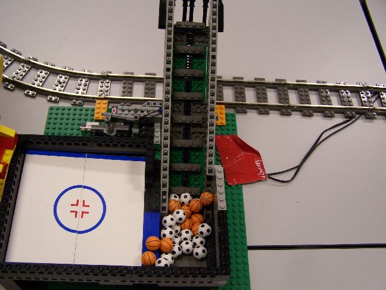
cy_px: 145
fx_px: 424
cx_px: 193
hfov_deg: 49.0
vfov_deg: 37.7
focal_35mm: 38
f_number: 2.8
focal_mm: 6.3
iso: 140
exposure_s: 1/30
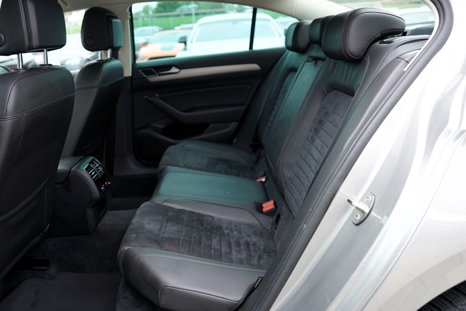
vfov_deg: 44.8
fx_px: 375
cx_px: 222
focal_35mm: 29
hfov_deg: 63.6
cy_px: 129
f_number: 2.8
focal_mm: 24
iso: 100
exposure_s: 1/30
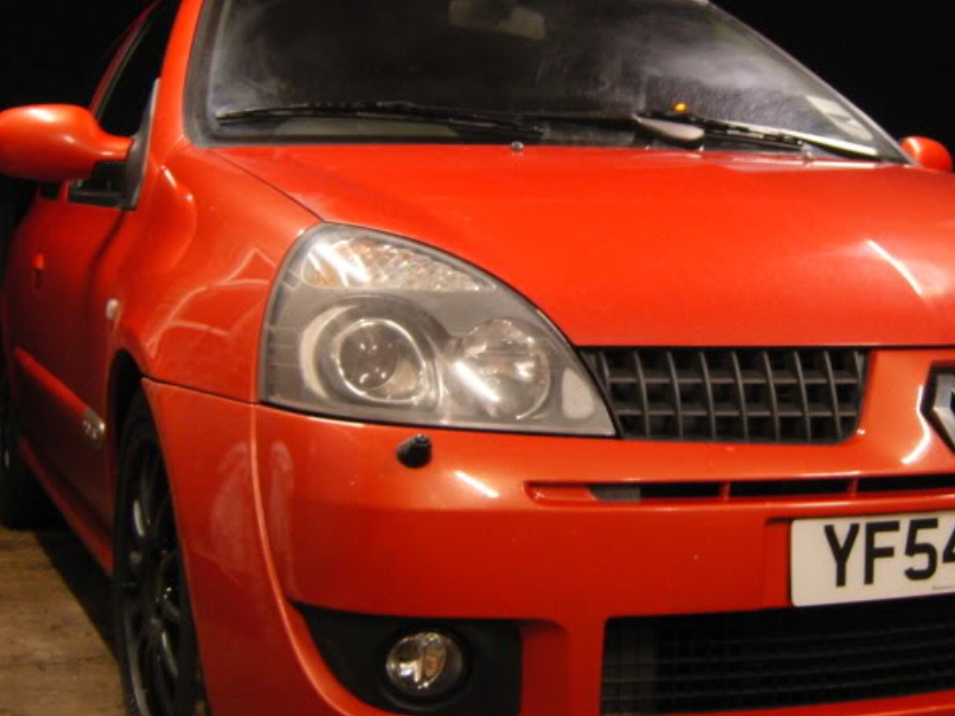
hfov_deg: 30.9
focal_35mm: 62
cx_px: 653
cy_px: 319
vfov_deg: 23.6
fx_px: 1710
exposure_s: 1/4
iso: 178
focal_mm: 7.5
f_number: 2.7
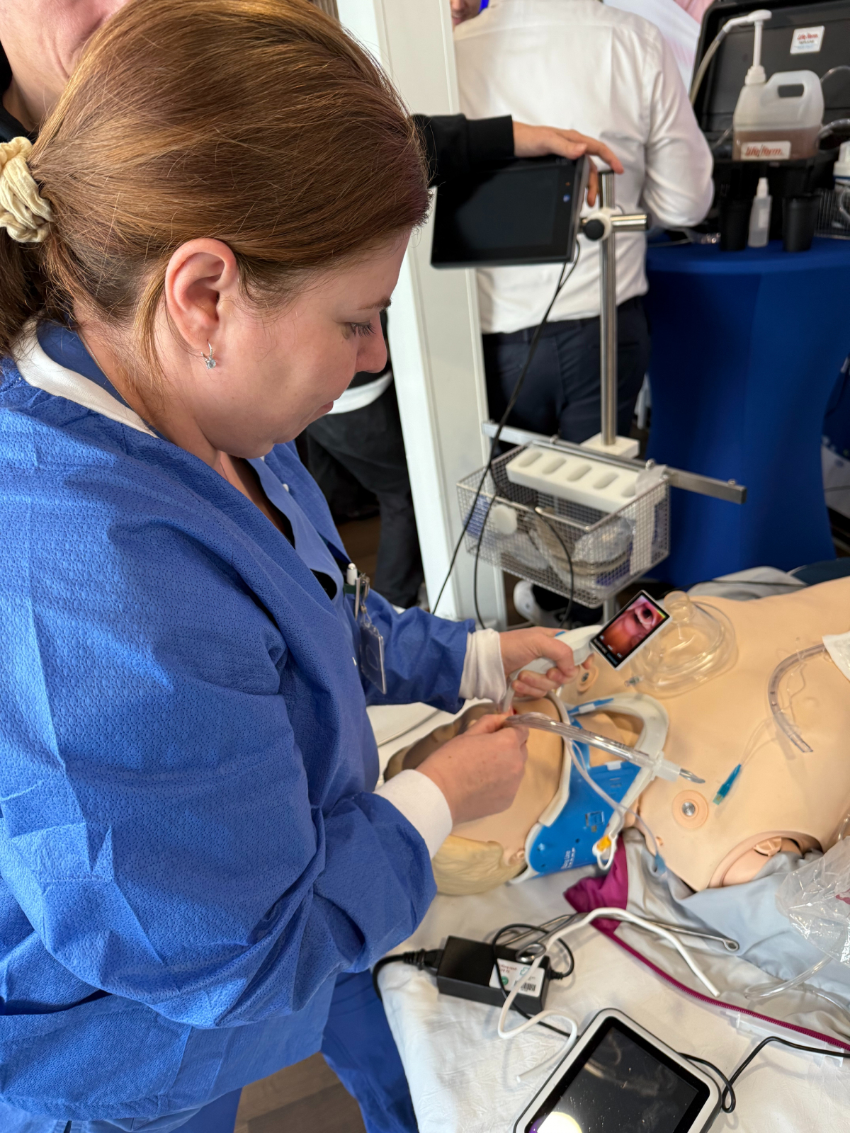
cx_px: 425
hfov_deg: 56.8
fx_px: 786
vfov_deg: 71.6
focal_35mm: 24
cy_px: 566
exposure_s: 1/85
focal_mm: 6.76
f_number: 1.78
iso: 200
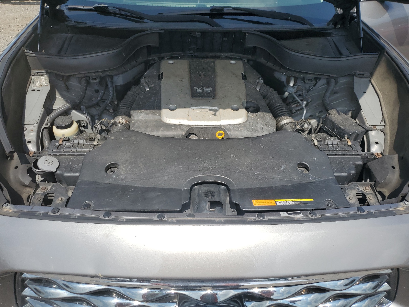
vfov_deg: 53.1
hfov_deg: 67.3
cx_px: 204
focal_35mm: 26
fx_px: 307
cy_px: 154
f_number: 1.5
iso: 50
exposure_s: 1/3333
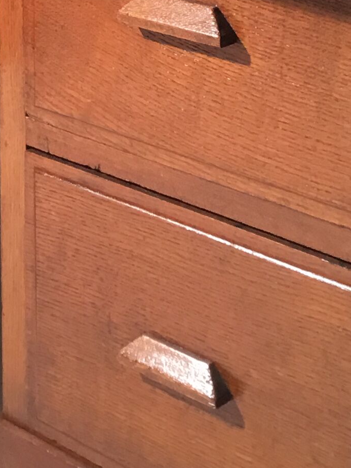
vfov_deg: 16.9
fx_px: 1501
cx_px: 43
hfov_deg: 13.2
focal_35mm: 111
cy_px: -97
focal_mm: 3.3
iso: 50
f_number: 2.4
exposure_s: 1/33
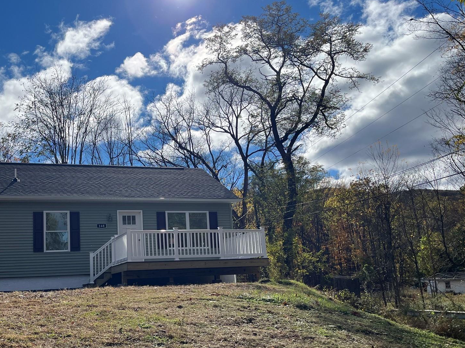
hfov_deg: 49.4
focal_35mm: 37
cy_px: 210
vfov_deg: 38.5
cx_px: 159
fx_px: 497
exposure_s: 1/9091
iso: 50
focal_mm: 5.1
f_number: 1.6
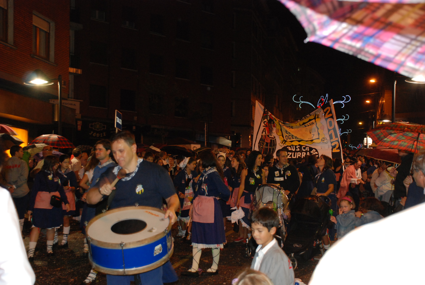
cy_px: 142
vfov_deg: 25.9
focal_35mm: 52
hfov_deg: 37.8
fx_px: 621
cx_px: 212
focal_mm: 35
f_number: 4.5
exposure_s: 1/30
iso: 800
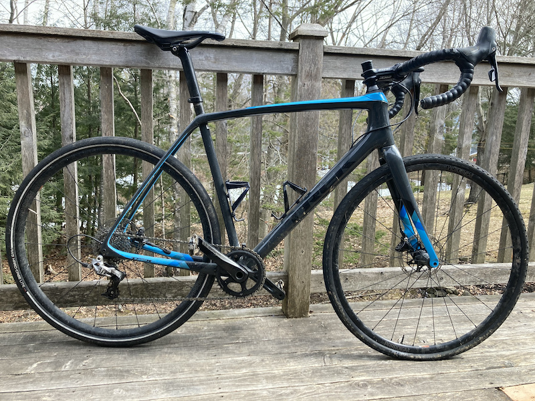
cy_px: 200
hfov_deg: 63.4
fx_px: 433
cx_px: 268
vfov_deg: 49.7
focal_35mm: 28
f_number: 1.8
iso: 20
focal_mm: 3.99
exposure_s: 1/315
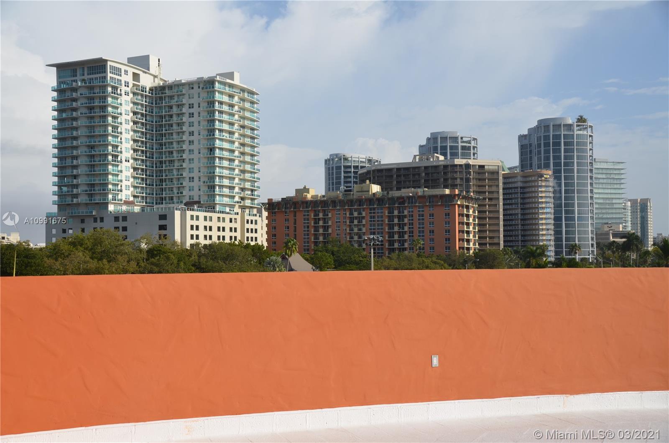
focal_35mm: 39
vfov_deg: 34.0
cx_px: 334
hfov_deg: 49.7
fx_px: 723
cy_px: 222
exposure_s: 1/320
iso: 100
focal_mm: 26
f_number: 9
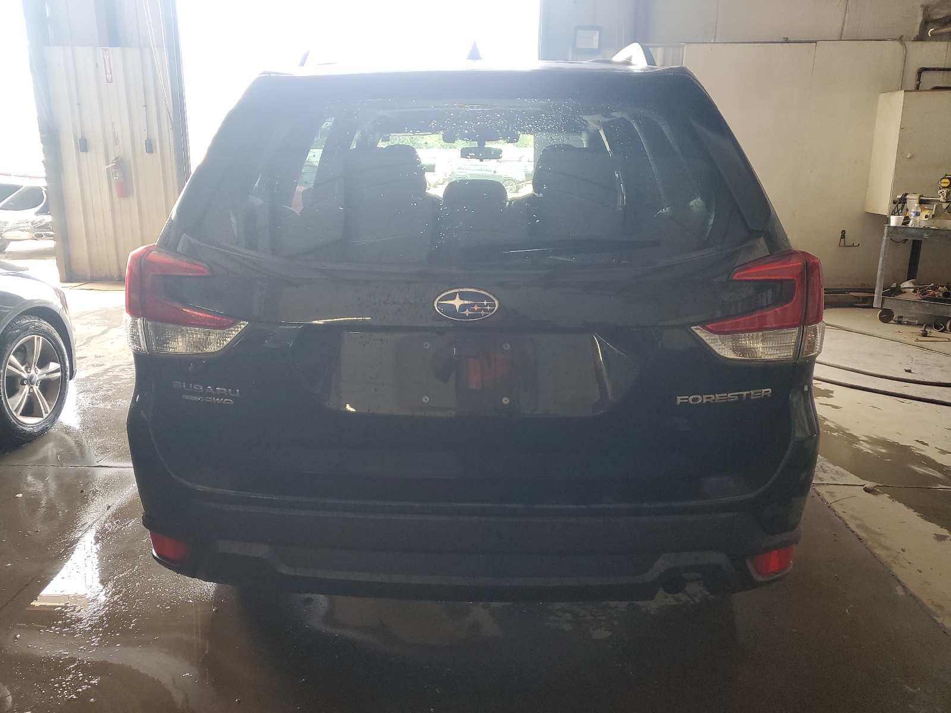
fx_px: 714
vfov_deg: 53.1
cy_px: 356
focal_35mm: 26
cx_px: 476
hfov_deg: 67.3
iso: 95
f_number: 1.5
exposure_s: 1/120
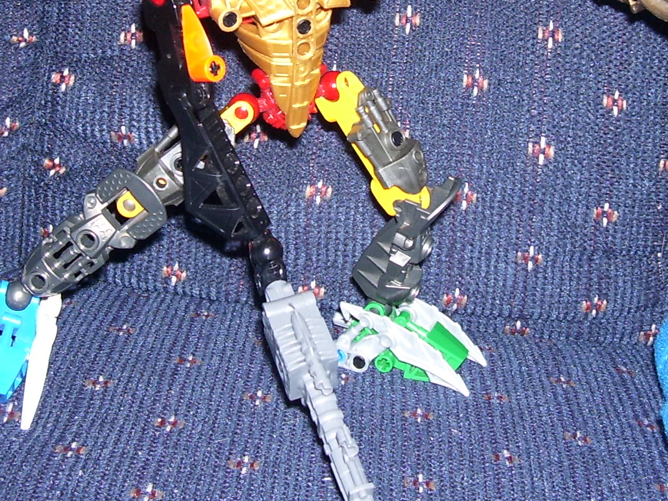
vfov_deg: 20.2
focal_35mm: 72
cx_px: 315
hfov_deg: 27.0
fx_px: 1389
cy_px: 92
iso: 80
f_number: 2.7
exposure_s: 1/60
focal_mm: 5.6
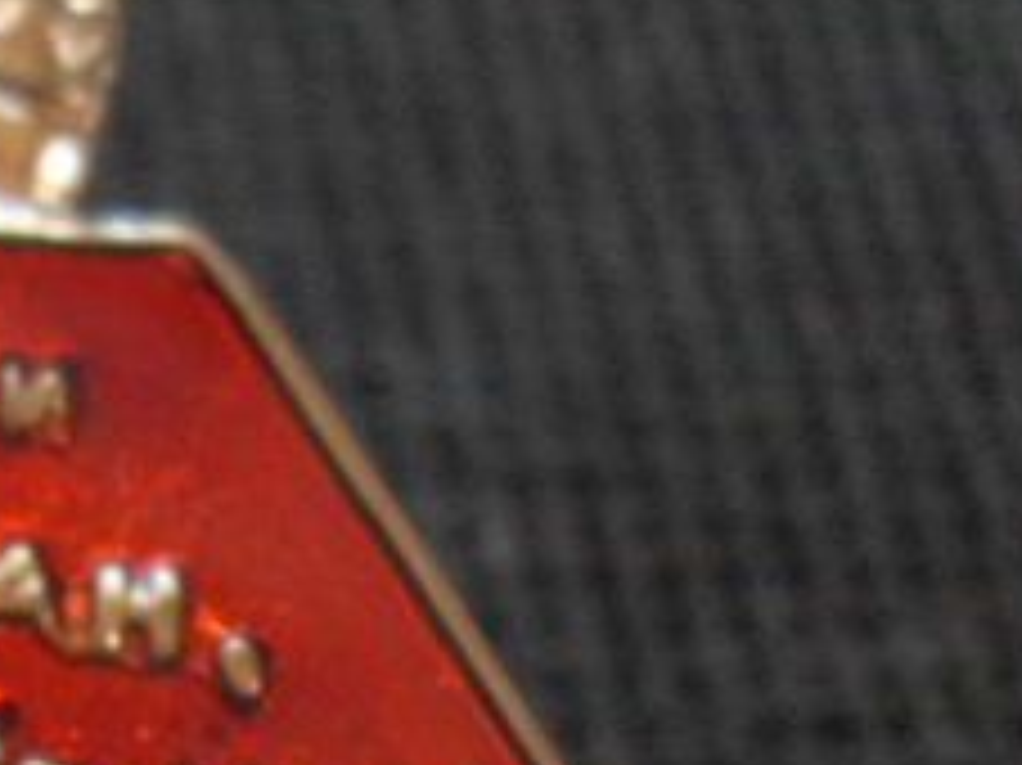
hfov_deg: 11.7
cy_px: 1224
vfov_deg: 8.8
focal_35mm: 163
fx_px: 4810
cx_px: -410
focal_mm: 6.3
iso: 200
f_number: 2.8
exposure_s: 1/10
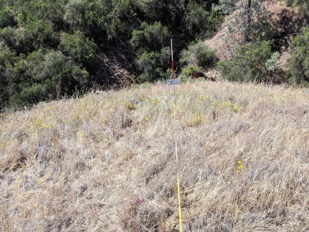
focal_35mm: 33
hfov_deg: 55.2
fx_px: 295
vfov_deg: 42.9
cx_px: 174
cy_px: 117
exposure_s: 1/1675
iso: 60
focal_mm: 4.44
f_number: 1.8
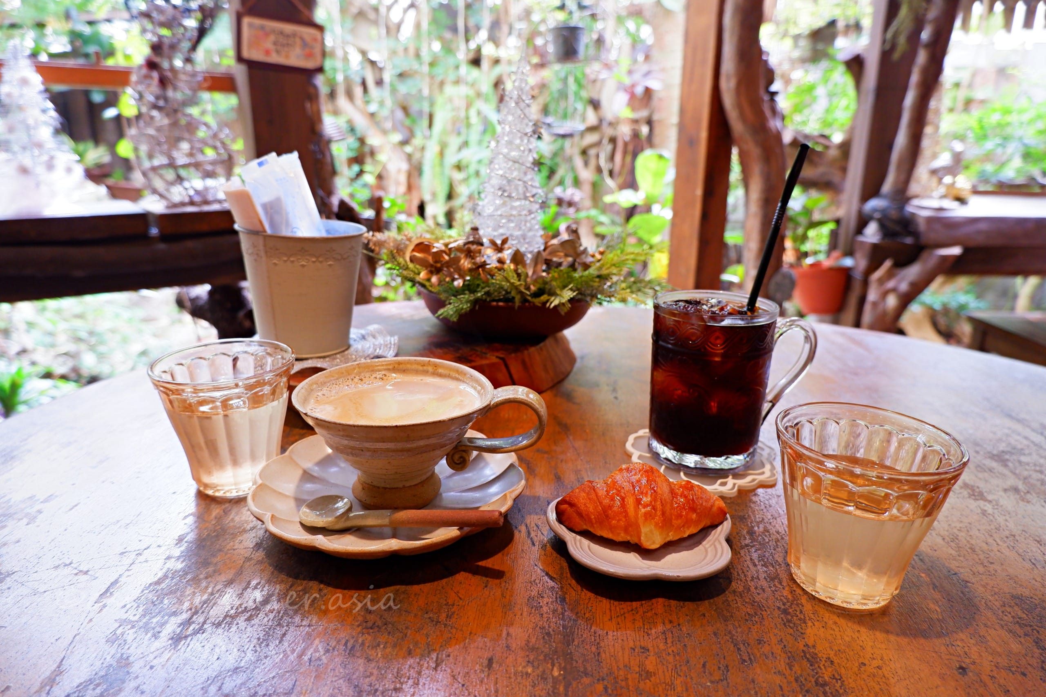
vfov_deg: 55.1
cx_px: 523
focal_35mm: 23
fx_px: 668
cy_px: 348
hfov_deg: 76.1
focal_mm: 15
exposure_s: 1/34
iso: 800
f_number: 3.5
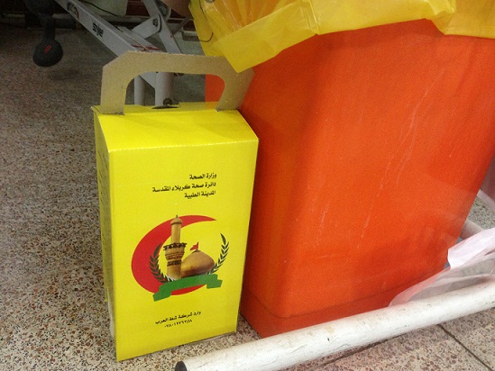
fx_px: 472
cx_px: 248
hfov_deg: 55.3
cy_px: 186
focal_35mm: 33
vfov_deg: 43.0
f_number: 2.4
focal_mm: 4.13
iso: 250
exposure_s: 1/20
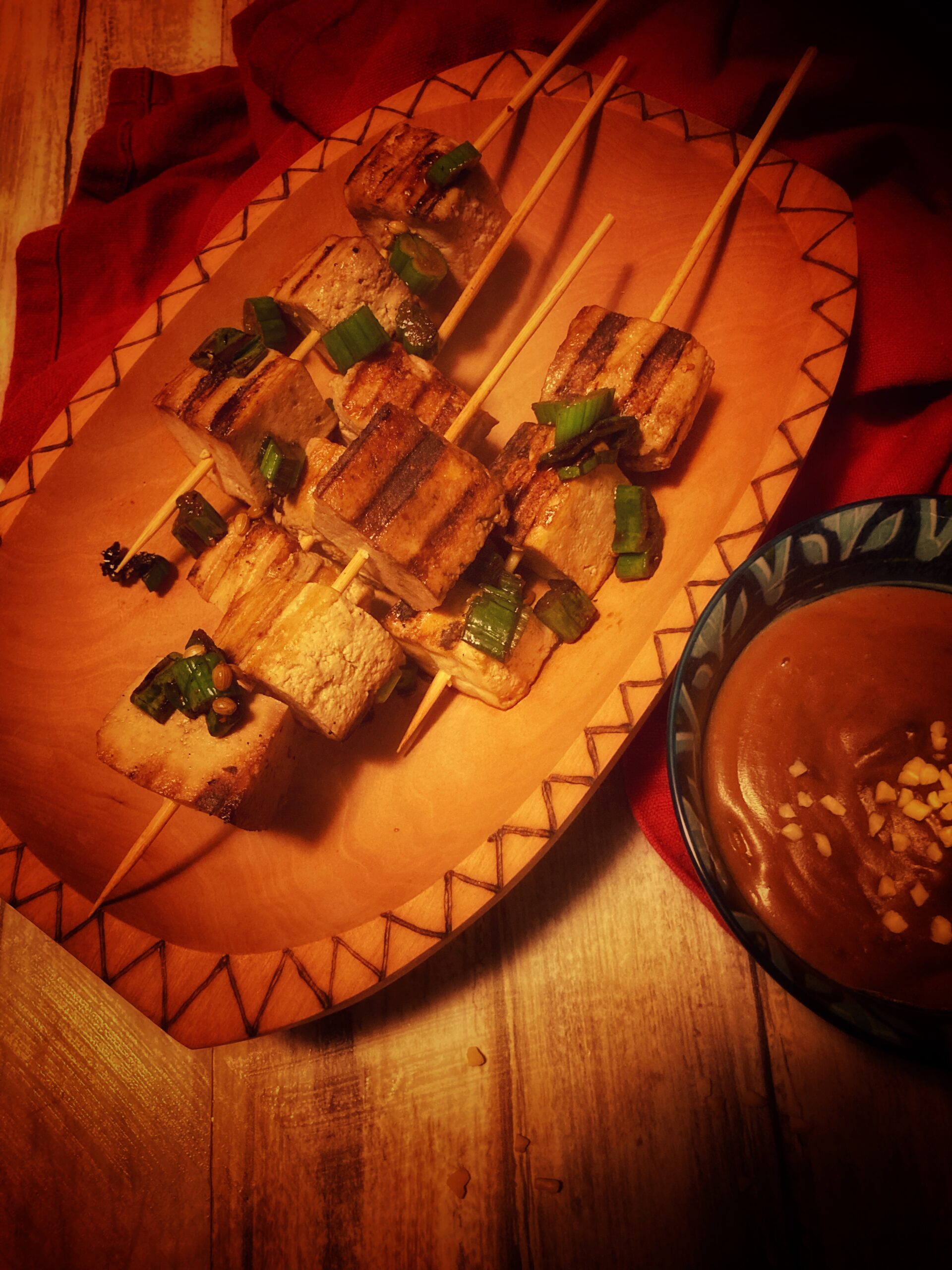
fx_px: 1027
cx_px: 476
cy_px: 635
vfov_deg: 63.4
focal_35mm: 28
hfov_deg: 49.7
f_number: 1.8
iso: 320
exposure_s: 1/25
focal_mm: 3.99
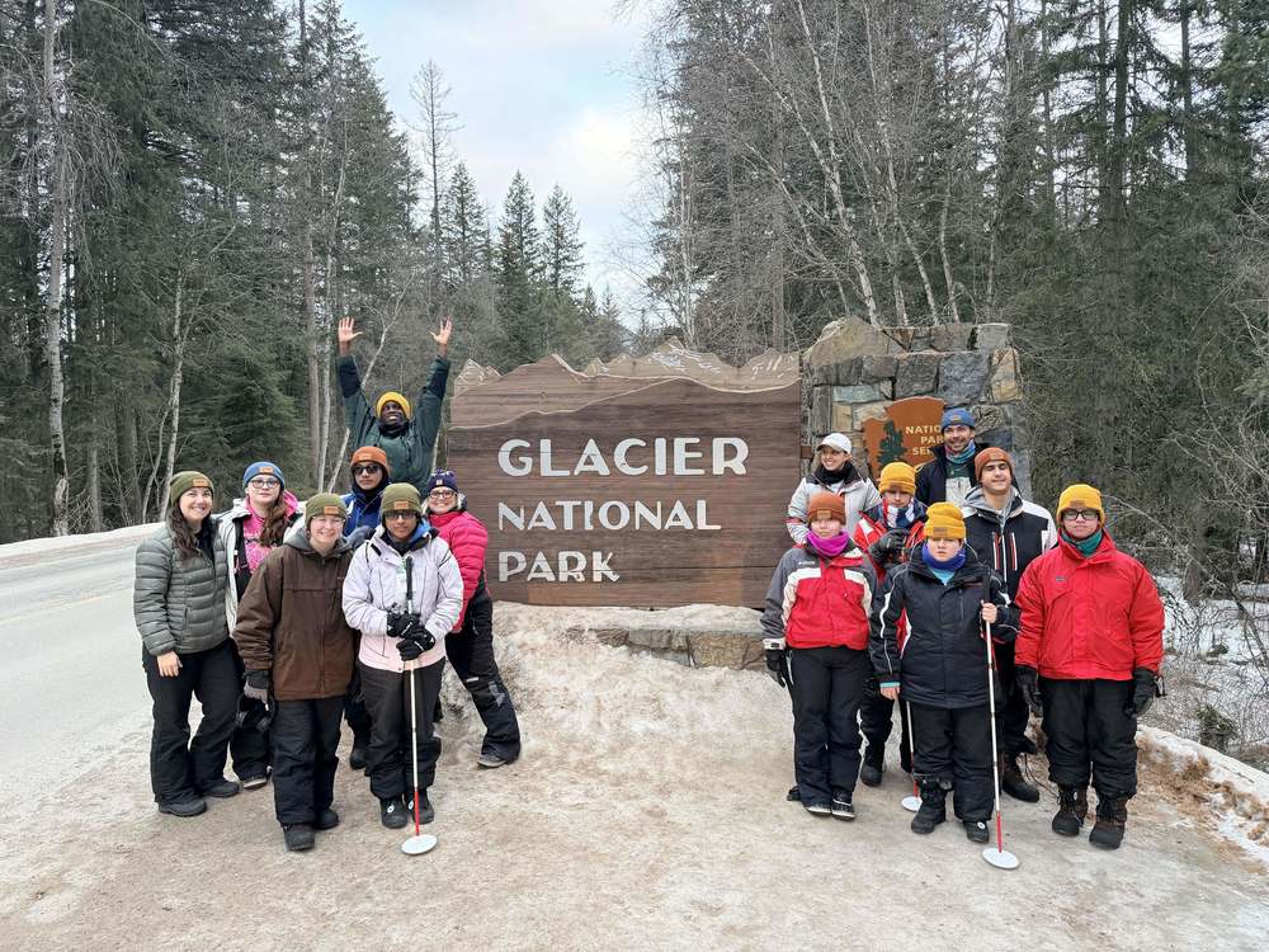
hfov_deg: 71.6
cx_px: 634
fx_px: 880
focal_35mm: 24
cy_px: 476
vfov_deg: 56.8
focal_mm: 6.76
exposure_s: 1/134
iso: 200
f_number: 1.78
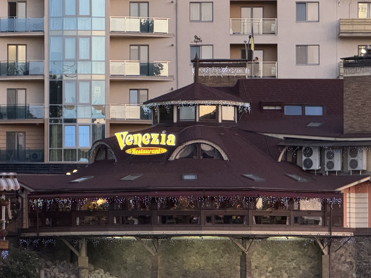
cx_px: 149
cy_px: 131
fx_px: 2454
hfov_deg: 8.6
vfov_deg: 6.5
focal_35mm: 229
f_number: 2.8
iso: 1250
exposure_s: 1/40
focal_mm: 15.66
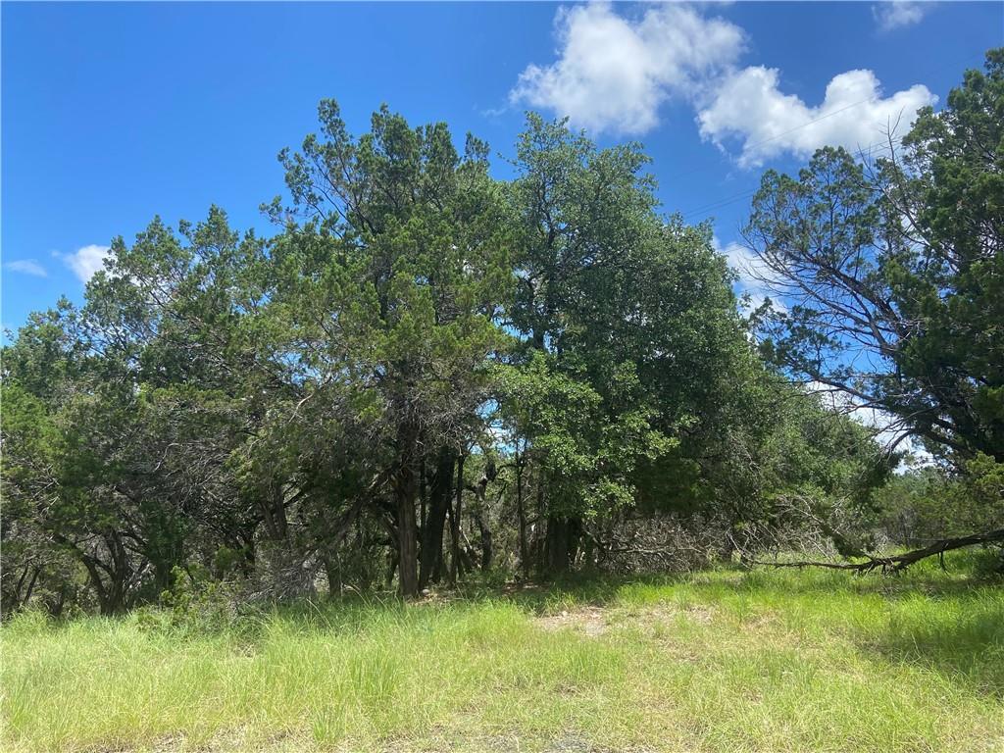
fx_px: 754
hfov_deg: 67.3
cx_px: 502
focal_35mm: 26
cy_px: 376
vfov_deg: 53.1
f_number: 1.8
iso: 32
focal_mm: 4.25
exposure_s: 1/1522
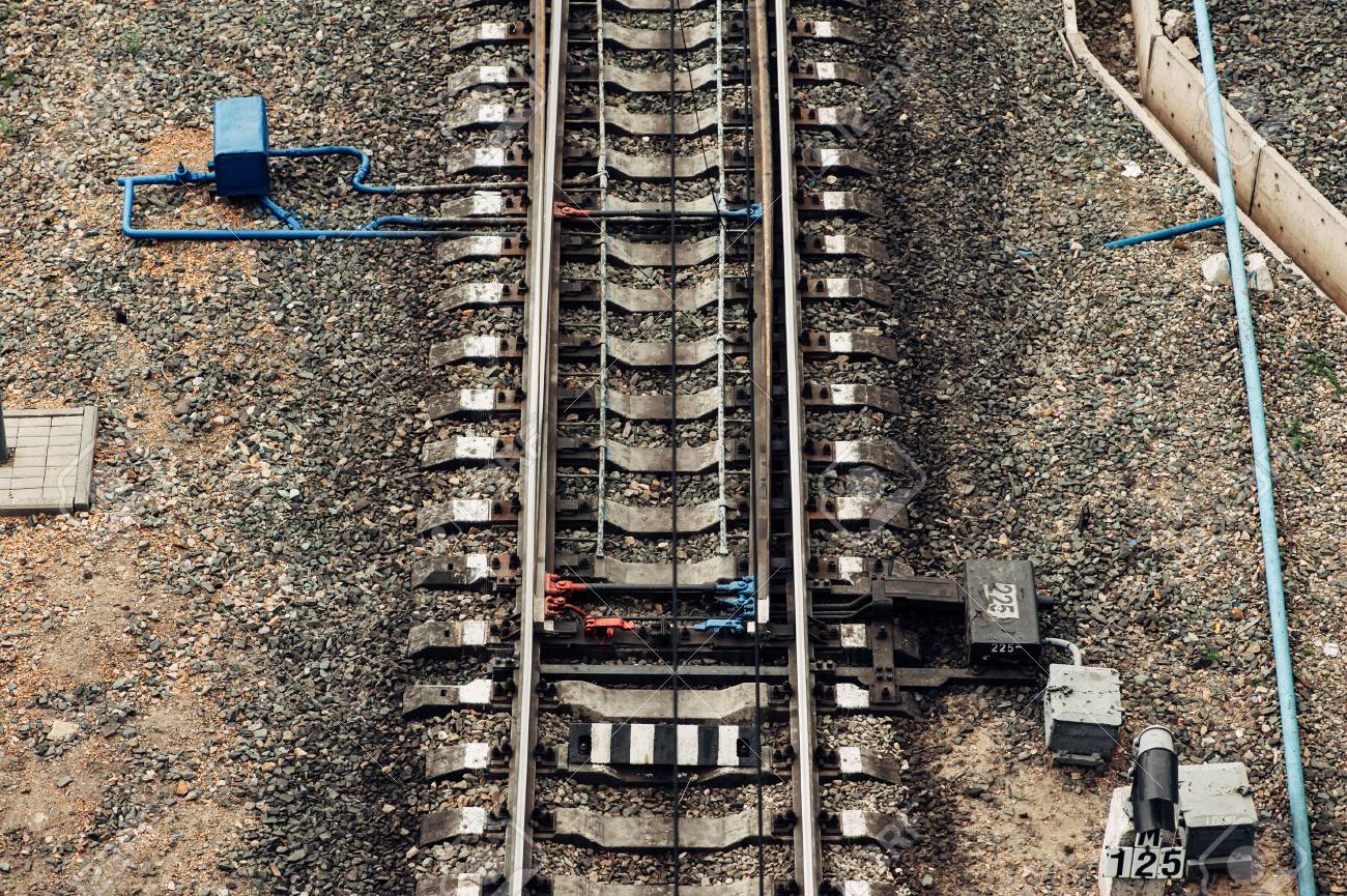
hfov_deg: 19.5
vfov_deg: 13.0
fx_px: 3926
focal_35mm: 105
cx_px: 674
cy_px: 448
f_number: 6.3
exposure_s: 1/320
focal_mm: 105
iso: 800
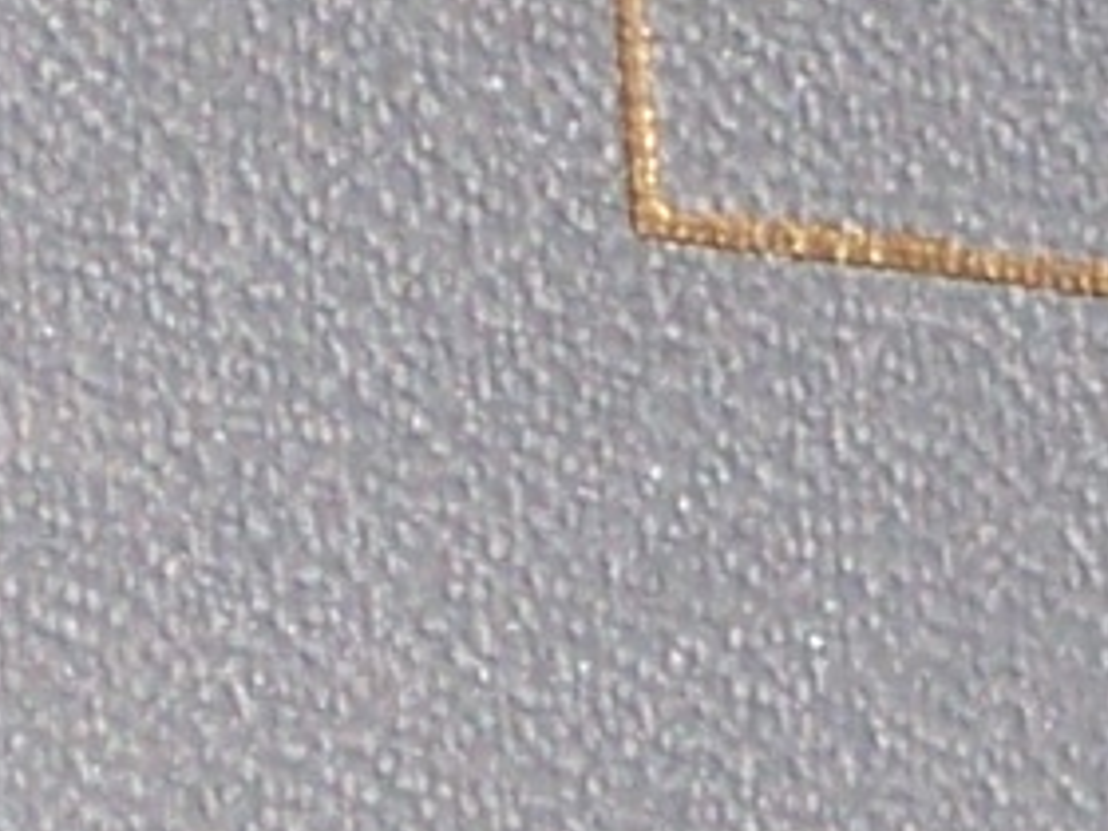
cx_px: 1179
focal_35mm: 543
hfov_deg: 3.6
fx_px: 17381
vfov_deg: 2.7
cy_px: 882
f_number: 3.6
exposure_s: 1/80
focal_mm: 11
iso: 80
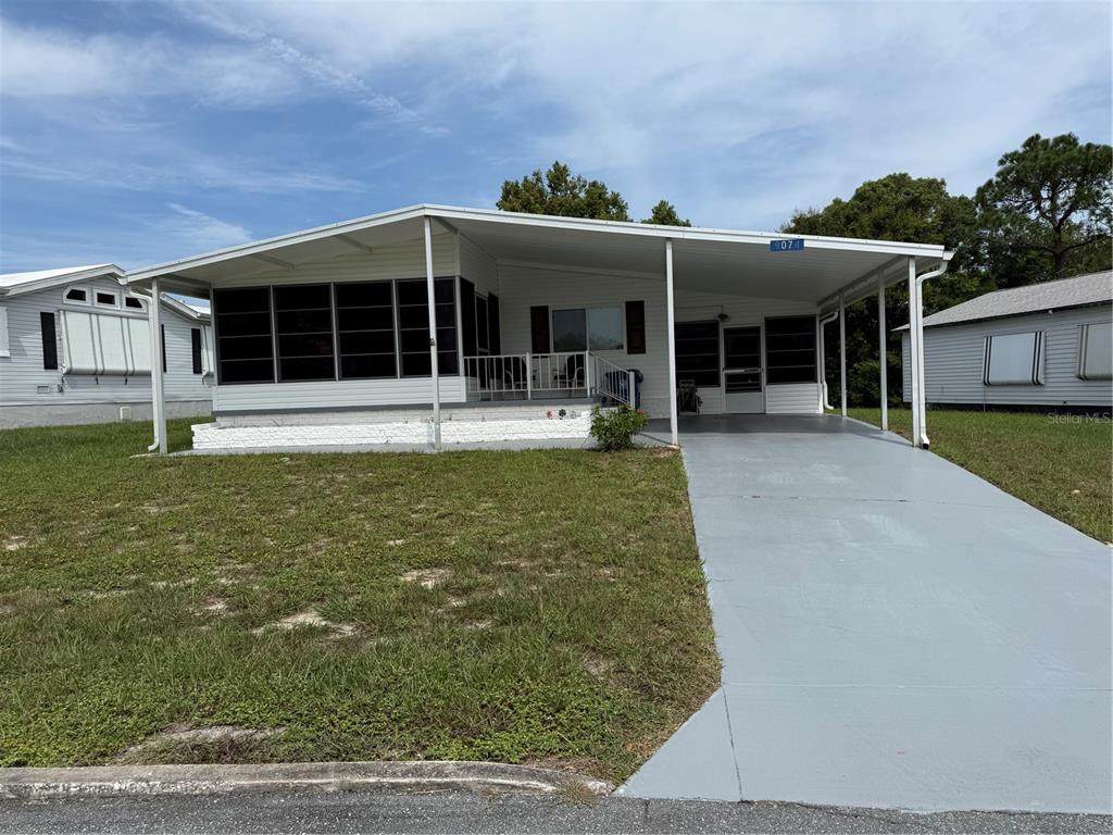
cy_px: 418
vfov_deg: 56.8
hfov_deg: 71.6
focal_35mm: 24
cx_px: 556
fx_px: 772
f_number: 1.78
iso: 80
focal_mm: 6.76
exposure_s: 1/7353
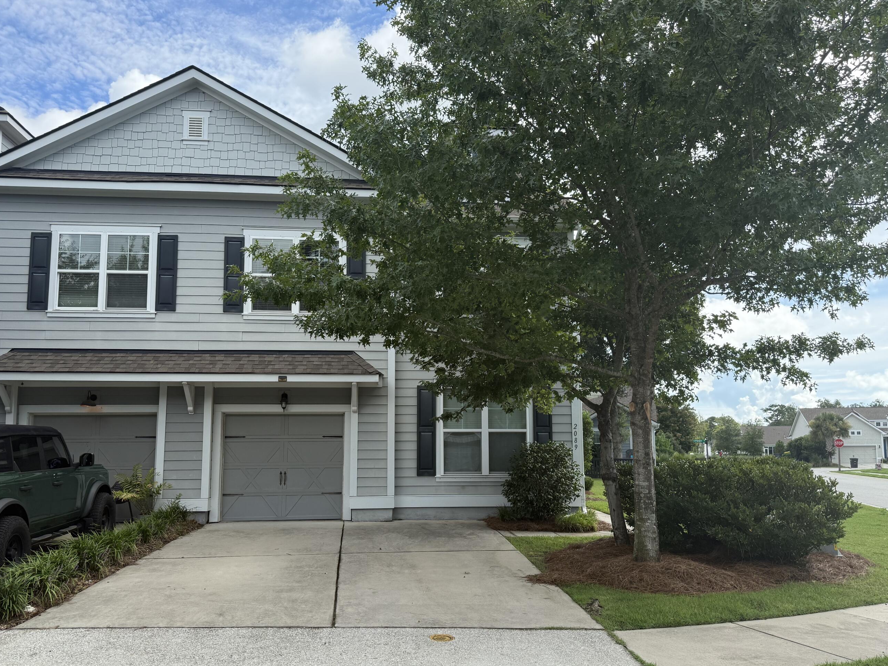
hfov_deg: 63.4
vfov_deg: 49.7
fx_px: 718
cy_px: 371
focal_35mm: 28
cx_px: 432
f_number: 1.78
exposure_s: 1/2445
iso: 100
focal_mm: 6.76
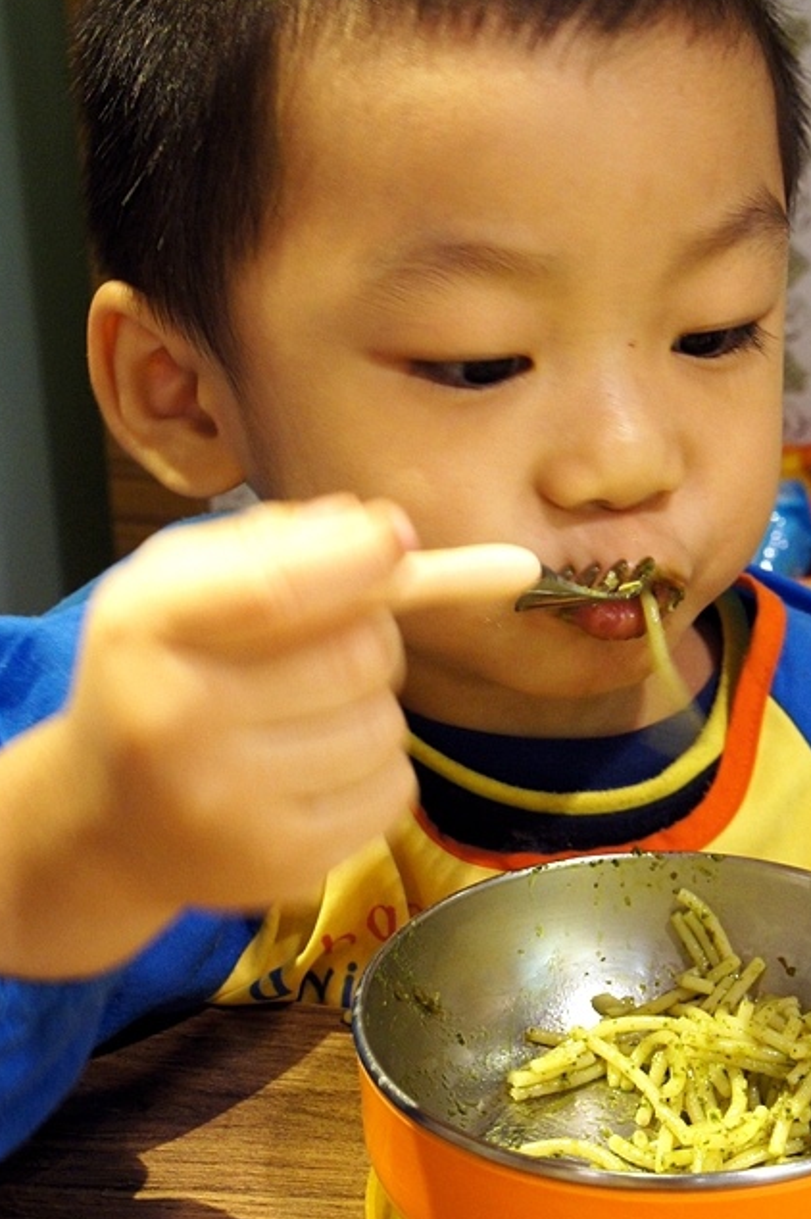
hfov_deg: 21.9
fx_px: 2087
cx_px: 539
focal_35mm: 62
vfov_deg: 32.5
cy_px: 590
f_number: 8
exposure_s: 1/10
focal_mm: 29
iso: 1600
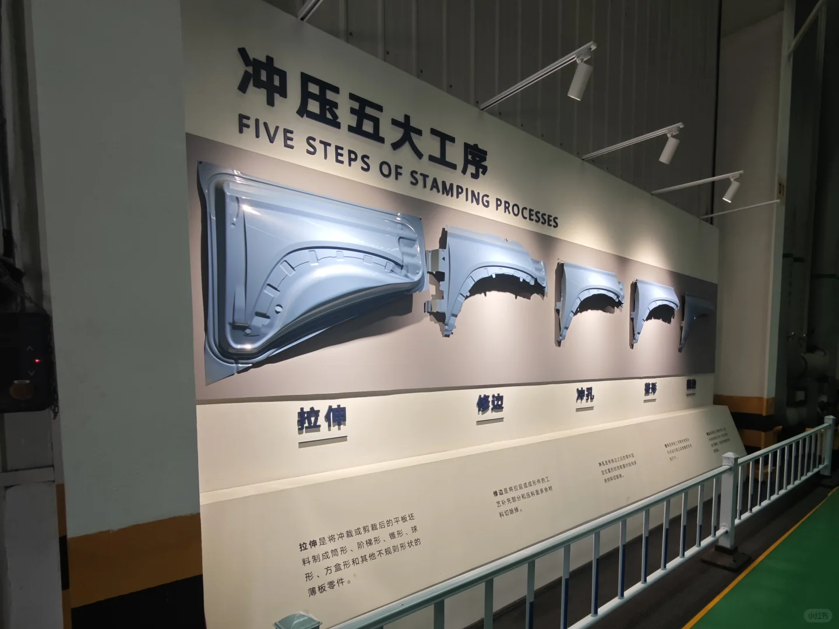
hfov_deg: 84.7
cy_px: 314
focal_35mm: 19
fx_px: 461
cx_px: 420
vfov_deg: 68.7
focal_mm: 2.16
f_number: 2.2
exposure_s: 1/50
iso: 200
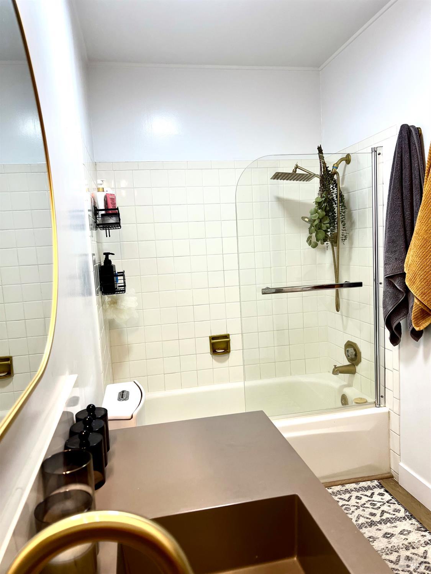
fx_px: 432
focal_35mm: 26
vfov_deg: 67.3
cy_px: 287
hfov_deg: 53.1
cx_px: 216
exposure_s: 1/120
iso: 125
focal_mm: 5.7
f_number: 1.5
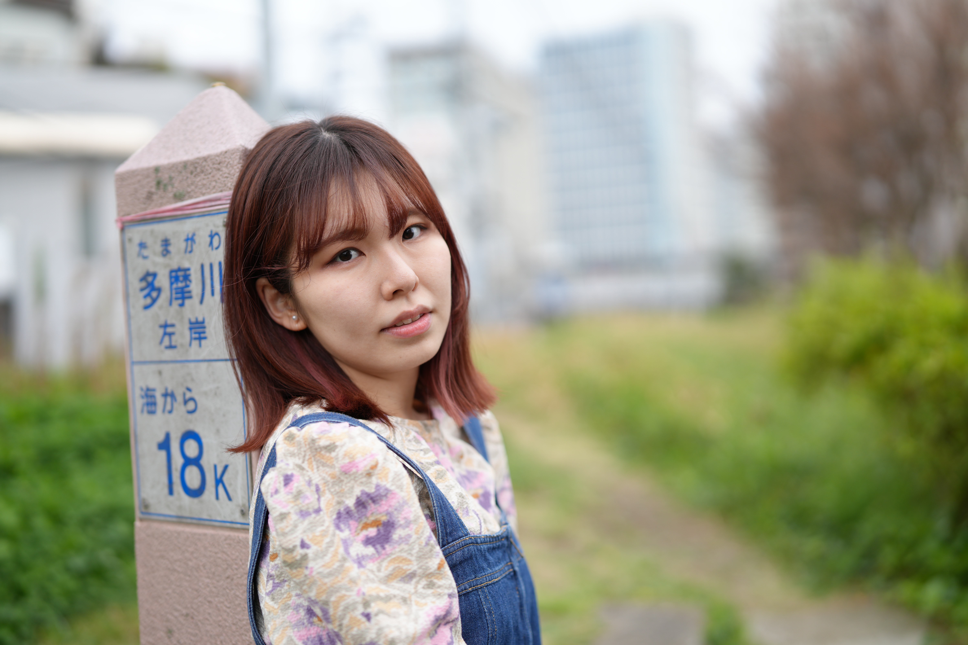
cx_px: 484
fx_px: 1344
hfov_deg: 39.6
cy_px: 322
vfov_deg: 27.0
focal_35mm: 50
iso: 100
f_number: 1.4
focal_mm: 50
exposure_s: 1/2000
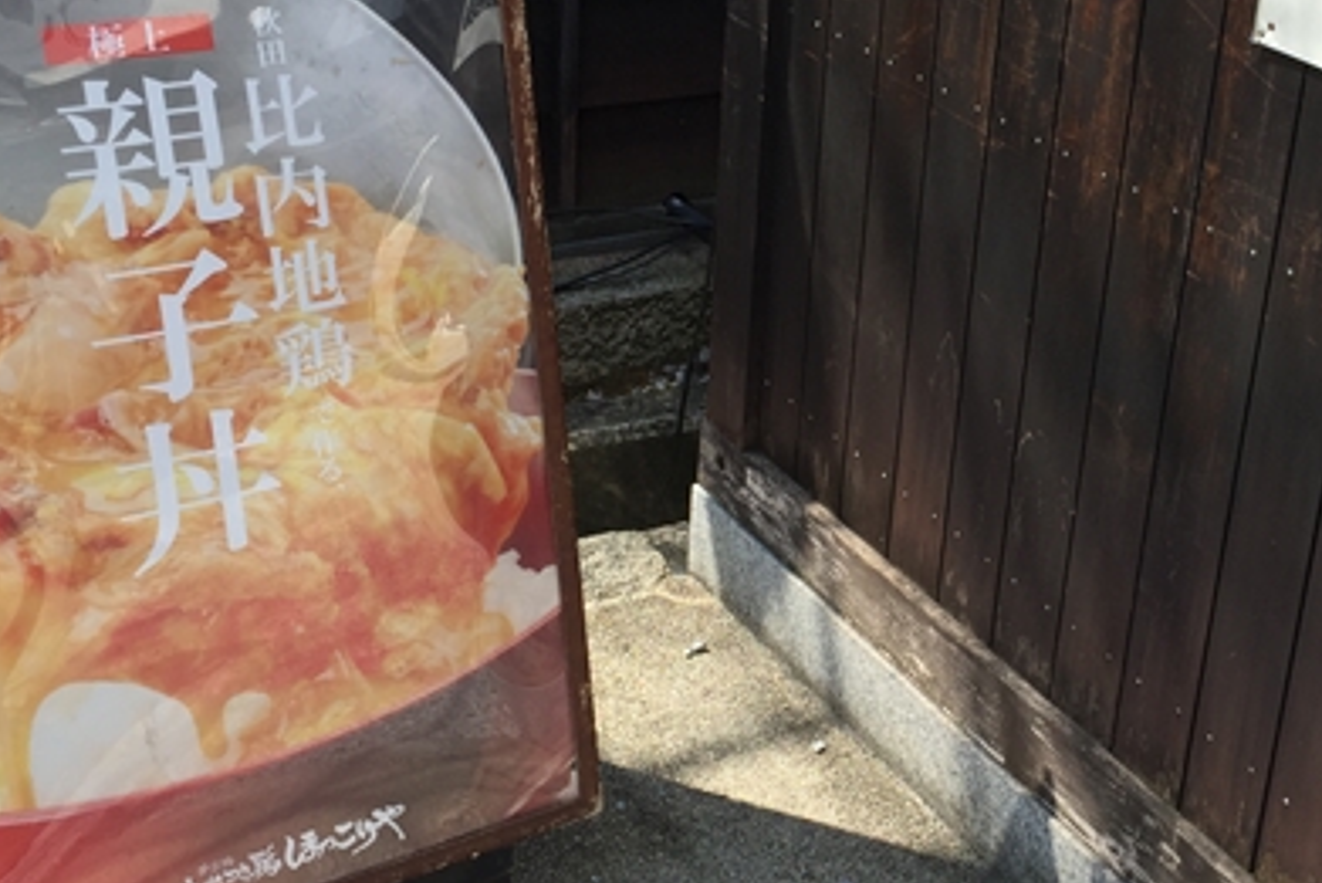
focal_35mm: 54
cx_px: 910
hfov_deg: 36.4
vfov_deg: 25.0
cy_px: 316
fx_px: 1984
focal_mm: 4.15
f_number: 2.2
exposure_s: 1/942
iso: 32
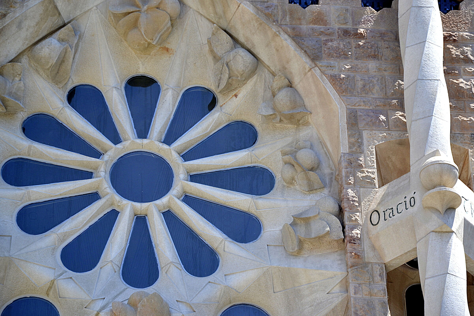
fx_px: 2074
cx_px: 237
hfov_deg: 13.0
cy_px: 158
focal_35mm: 158
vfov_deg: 8.7
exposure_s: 1/200
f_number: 7.1
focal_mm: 105
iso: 100
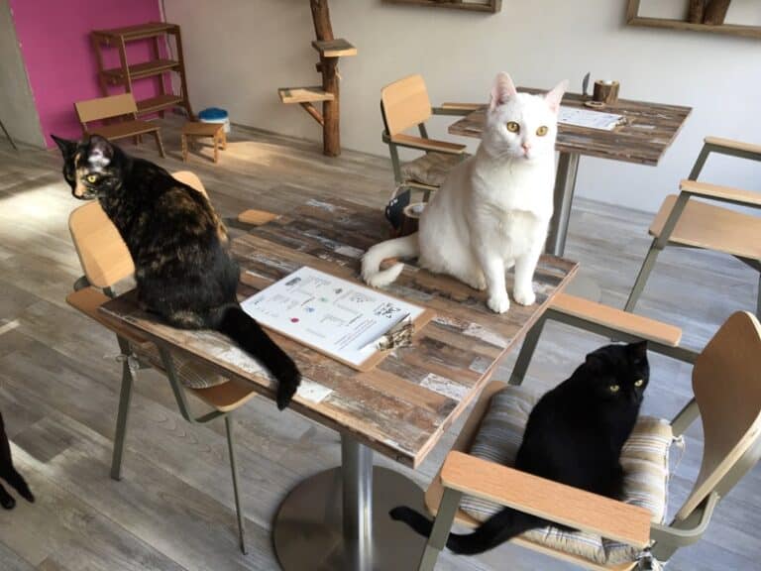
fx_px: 638
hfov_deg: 61.7
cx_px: 380
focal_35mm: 29
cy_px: 286
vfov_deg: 48.2
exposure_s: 1/100
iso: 40
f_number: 2.2
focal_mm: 4.15
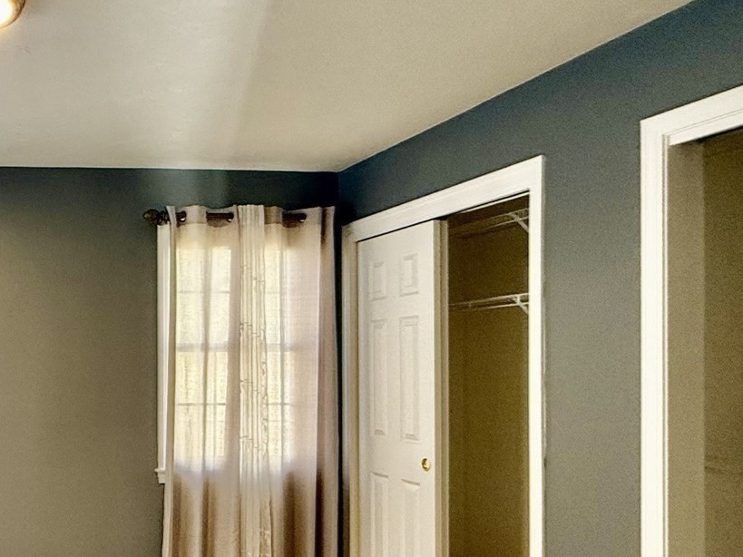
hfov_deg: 44.4
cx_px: -8
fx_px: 751
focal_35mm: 35
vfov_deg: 40.2
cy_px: 367
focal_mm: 2.22
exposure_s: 1/120
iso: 250
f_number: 2.2
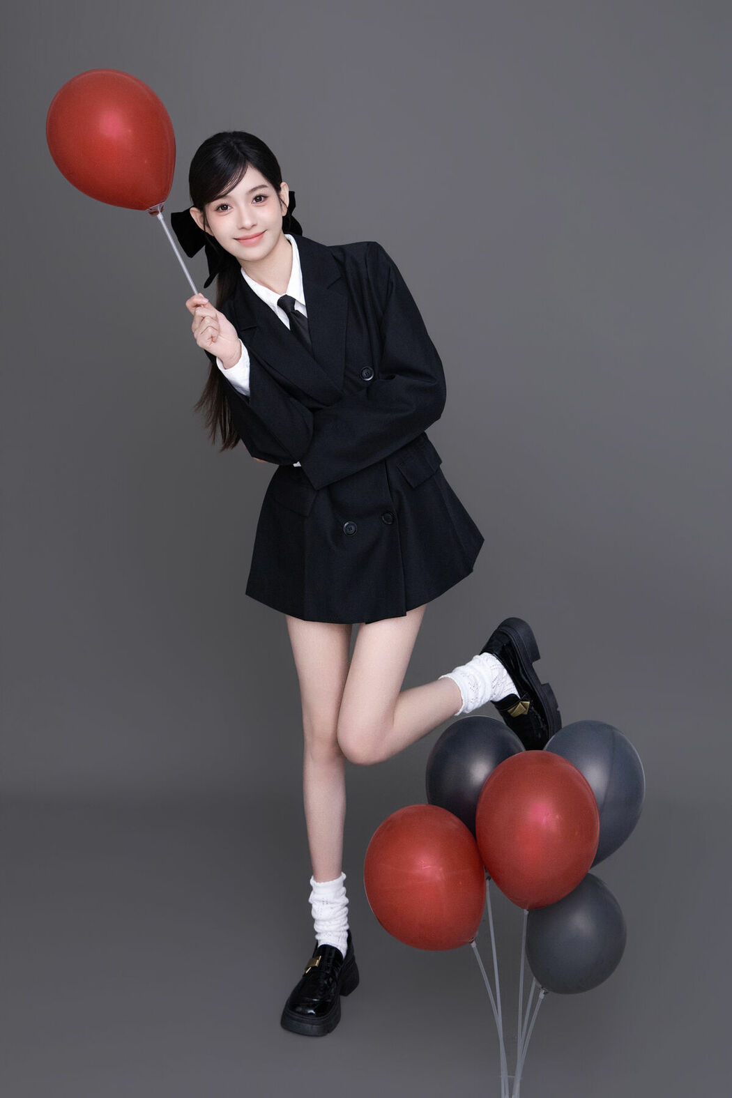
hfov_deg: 27.5
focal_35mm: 49
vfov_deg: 40.3
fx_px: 1494
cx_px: 366
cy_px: 549
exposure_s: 1/50
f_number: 8
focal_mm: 50
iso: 3200
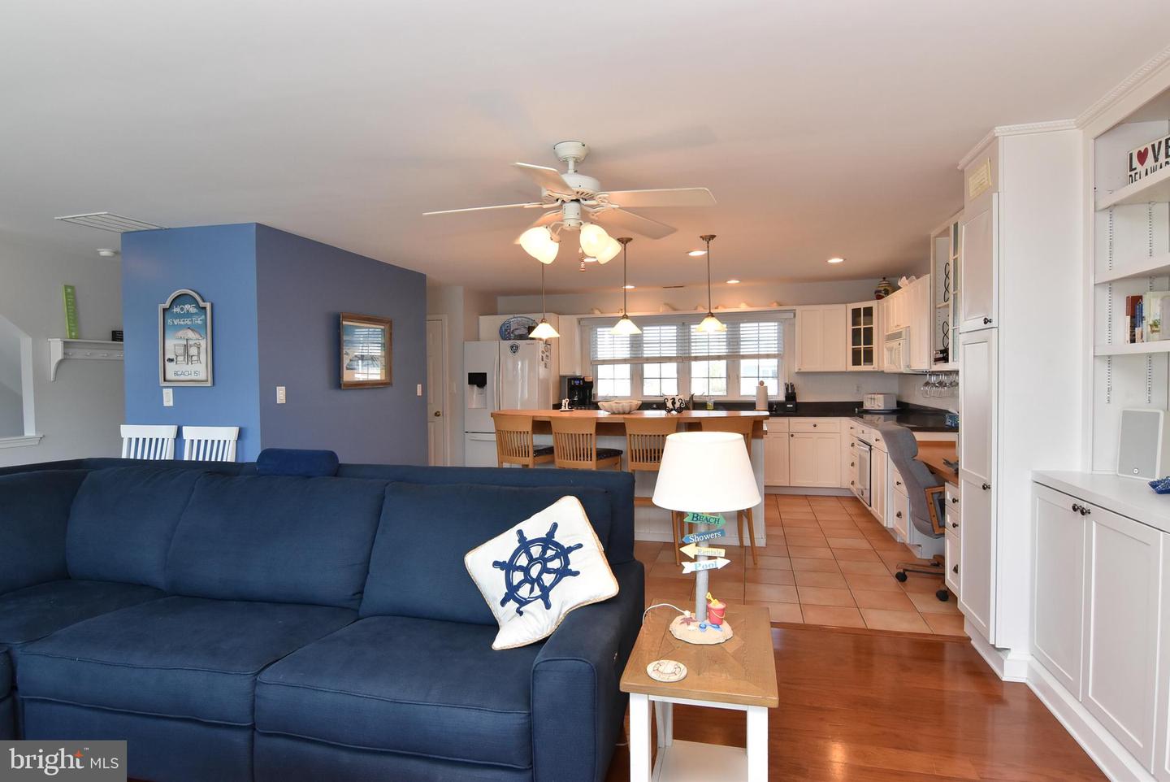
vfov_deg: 67.5
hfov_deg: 90.0
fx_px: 585
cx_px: 585
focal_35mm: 18
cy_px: 391
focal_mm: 12
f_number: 8
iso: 800
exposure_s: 1/100
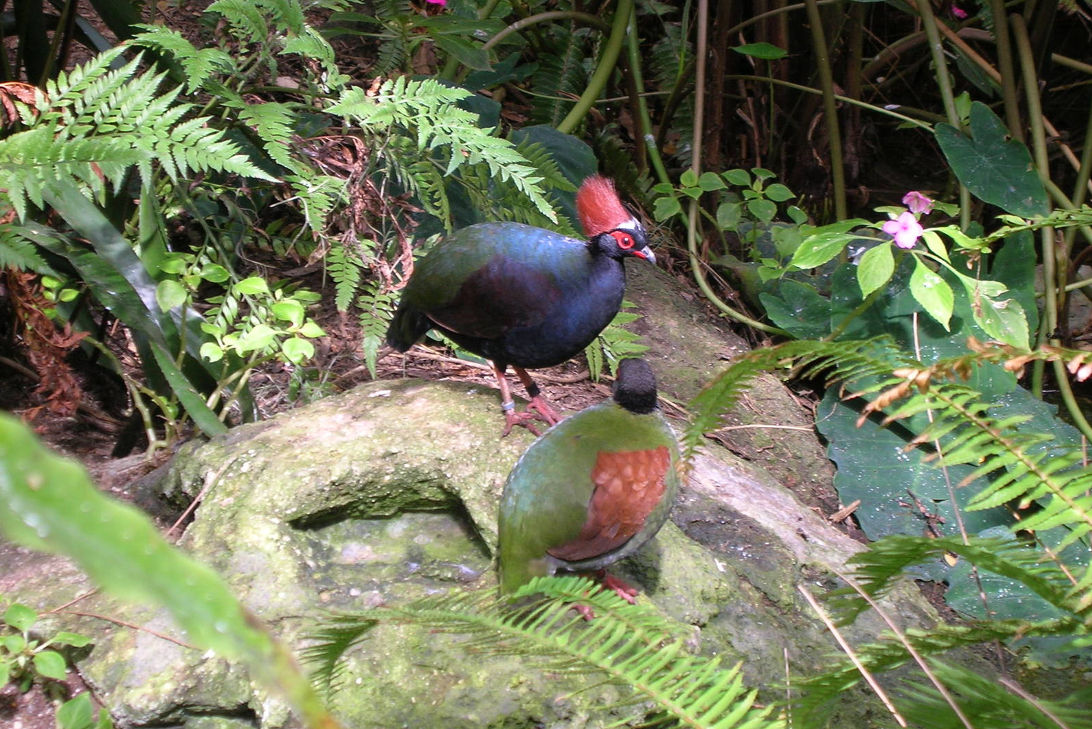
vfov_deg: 12.8
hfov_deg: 19.1
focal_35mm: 107
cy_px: 342
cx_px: 548
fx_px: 3246
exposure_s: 1/51.4
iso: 50
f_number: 4.9
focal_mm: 17.1
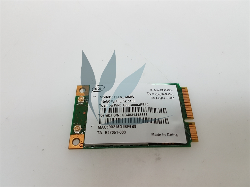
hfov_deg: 67.3
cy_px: 94
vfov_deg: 53.1
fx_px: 188
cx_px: 125
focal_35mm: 26
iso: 64
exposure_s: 1/50
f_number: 1.7
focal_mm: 4.2
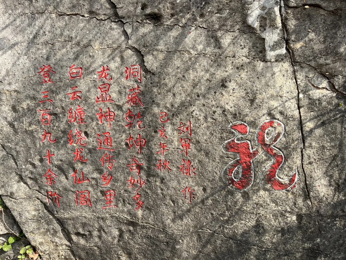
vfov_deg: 53.1
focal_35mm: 26
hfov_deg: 67.3
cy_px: 130
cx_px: 173
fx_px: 260
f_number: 1.6
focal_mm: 5.1
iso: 50
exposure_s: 1/1075
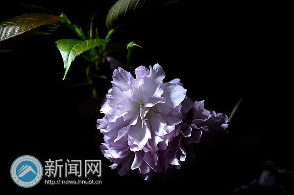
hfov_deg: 19.5
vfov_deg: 13.0
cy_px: 98
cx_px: 147
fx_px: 855
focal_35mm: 105
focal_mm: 70
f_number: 5.6
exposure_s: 1/25
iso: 800
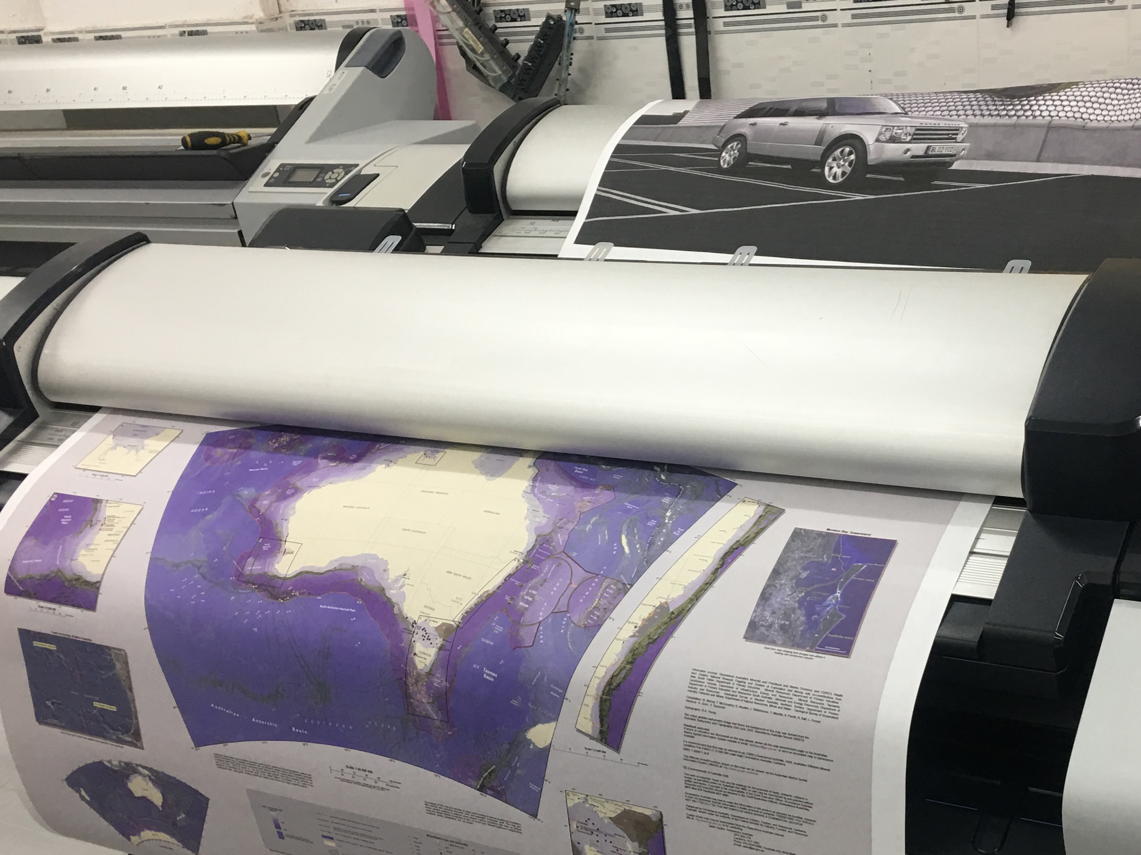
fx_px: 1516
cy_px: 543
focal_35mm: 46
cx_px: 745
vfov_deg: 31.4
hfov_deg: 40.8
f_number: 2.2
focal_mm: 4.15
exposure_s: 1/17
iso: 40
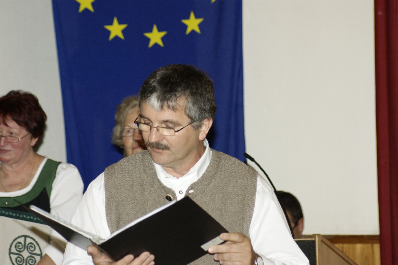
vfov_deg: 6.5
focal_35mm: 210
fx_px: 2320
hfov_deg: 9.8
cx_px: 199
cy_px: 132
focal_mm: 140
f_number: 5.6
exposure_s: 1/100
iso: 400
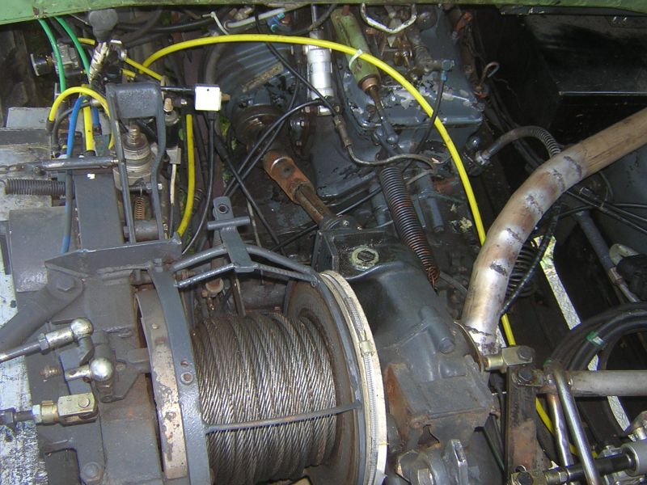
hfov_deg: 51.4
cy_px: 242
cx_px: 324
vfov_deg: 39.7
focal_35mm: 36
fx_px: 673
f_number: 2.6
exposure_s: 1/60.1
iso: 104
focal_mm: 4.7
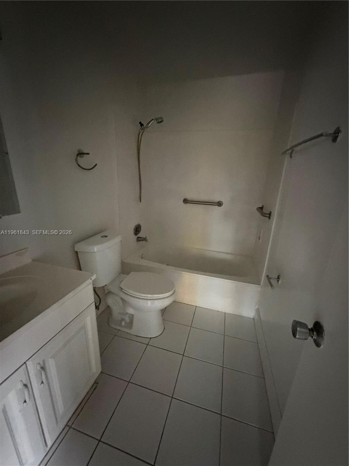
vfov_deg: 102.1
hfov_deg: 85.7
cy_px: 233
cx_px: 174
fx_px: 188
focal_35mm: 14
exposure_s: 1/36
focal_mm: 2.22
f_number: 2.2
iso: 1600
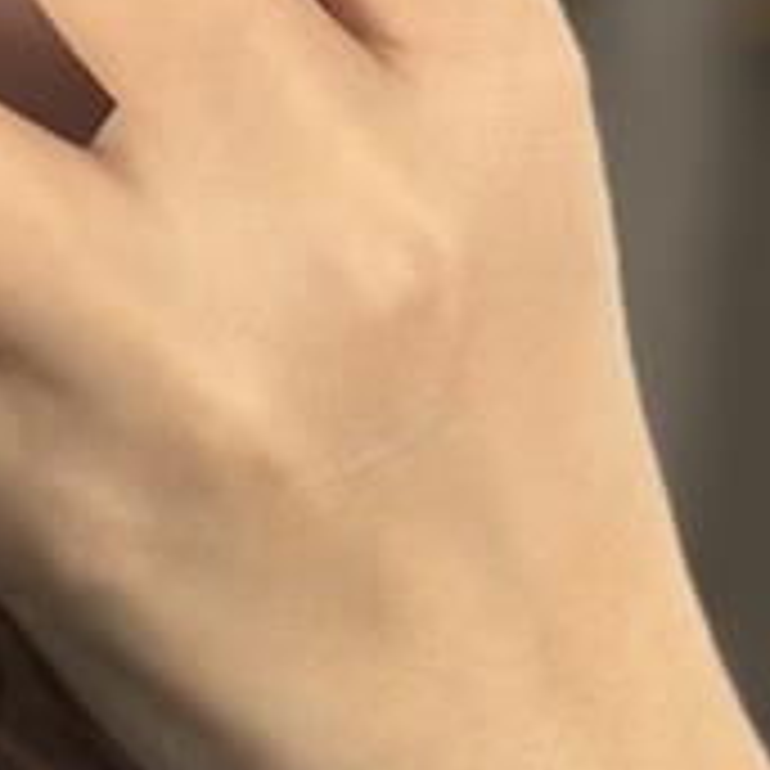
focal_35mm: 398
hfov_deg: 4.4
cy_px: 3260
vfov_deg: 4.1
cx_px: -342
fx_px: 10016
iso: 64
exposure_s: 1/100
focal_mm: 6.86
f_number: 1.78
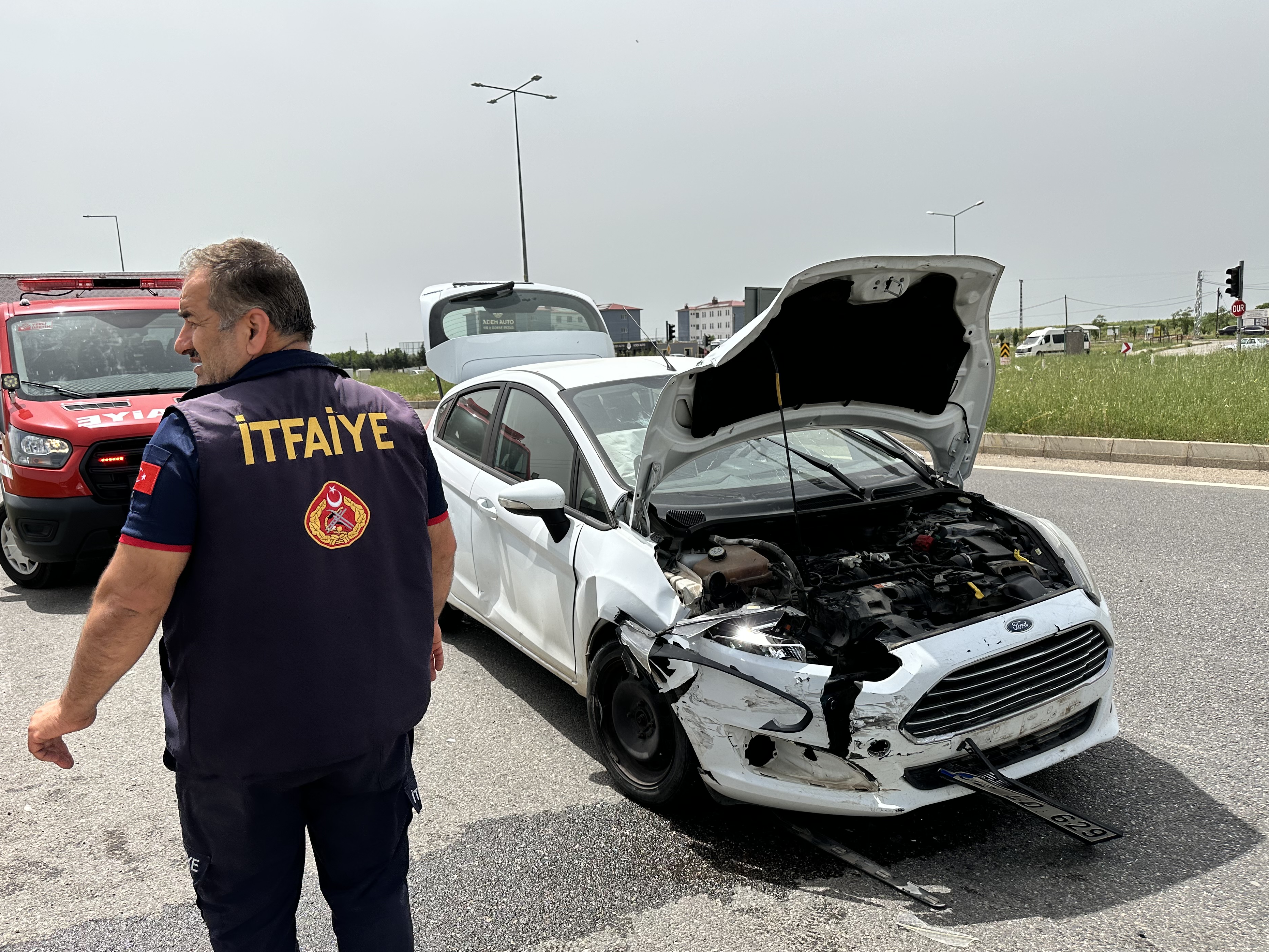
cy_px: 501
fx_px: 953
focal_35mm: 26
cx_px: 593
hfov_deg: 67.2
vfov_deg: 53.0
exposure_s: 1/7576
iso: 80
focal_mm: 6.86
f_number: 1.78
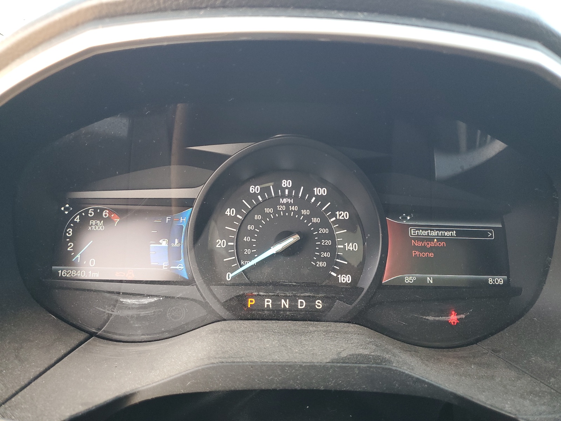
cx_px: 280
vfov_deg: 53.1
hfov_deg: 67.3
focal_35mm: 26
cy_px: 210
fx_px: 421
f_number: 1.5
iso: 103
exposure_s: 1/60.2
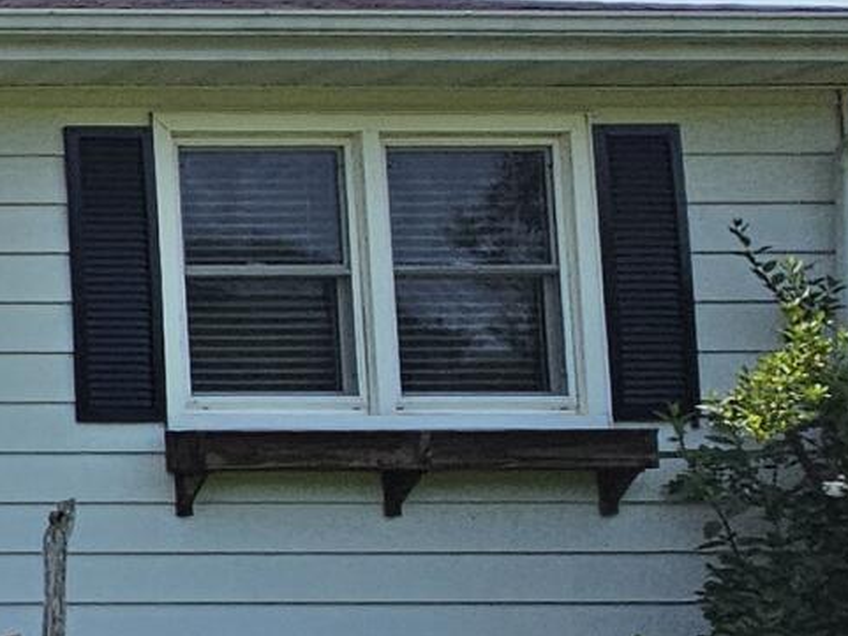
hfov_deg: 14.8
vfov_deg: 18.1
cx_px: -1195
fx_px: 1985
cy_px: 453
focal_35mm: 81
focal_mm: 2.2
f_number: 2.2
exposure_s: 1/1476
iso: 50
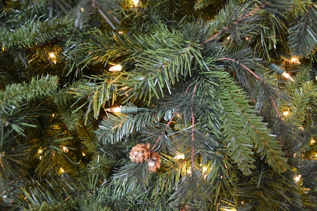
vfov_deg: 43.6
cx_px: 158
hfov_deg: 61.9
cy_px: 106
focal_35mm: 30
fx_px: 264
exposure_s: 1/30
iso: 1000
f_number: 3.8
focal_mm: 20
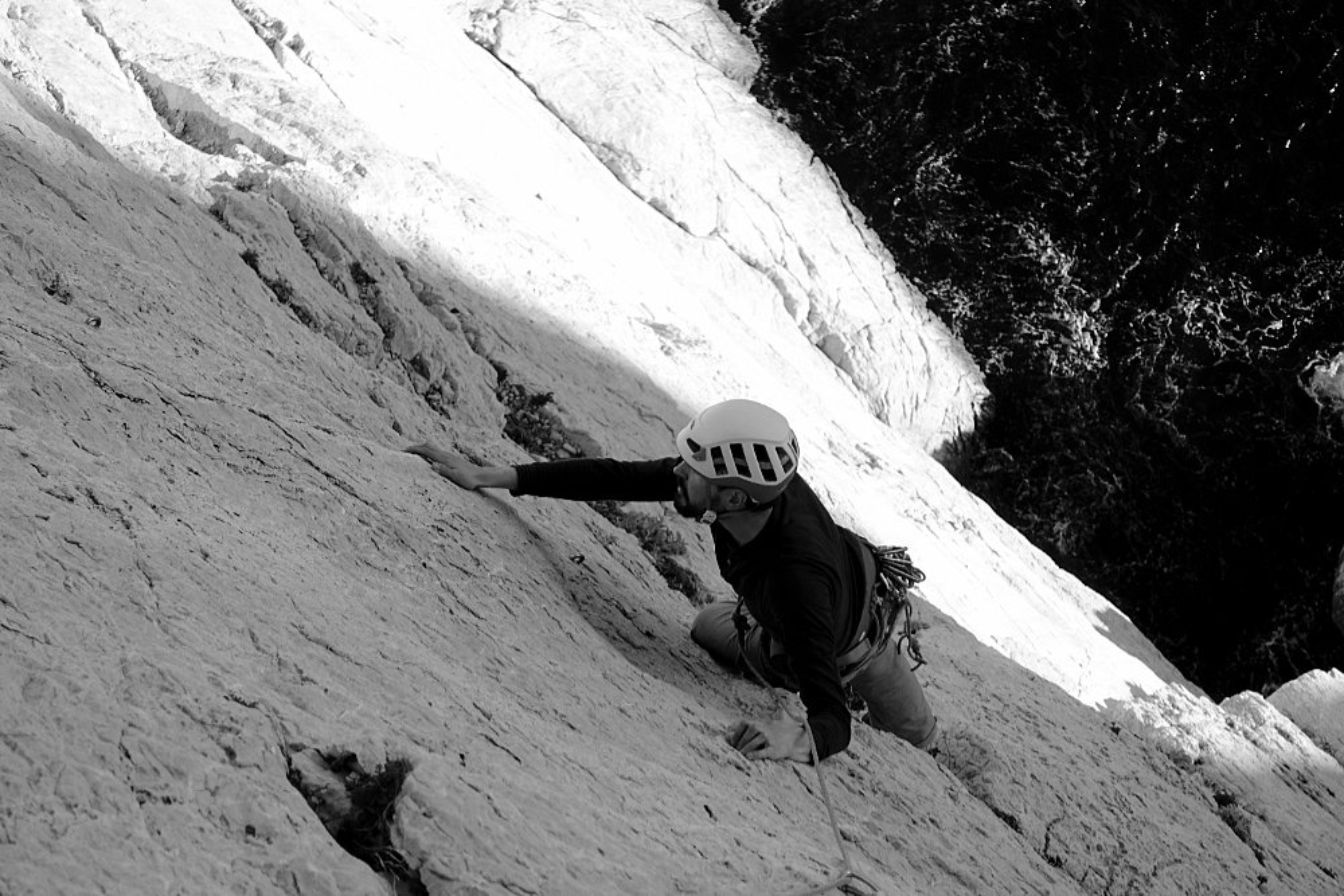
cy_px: 448
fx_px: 2390
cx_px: 672
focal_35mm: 64
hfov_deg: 31.4
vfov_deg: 21.2
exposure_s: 1/1000
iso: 125
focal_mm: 23.3
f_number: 3.2
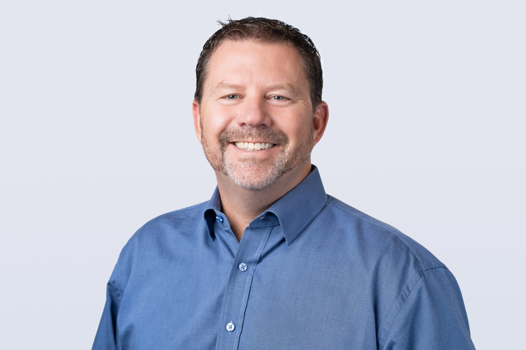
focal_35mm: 135
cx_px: 263
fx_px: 1972
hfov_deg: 15.2
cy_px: 175
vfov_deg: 10.2
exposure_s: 1/250
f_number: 5
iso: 100
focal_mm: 135
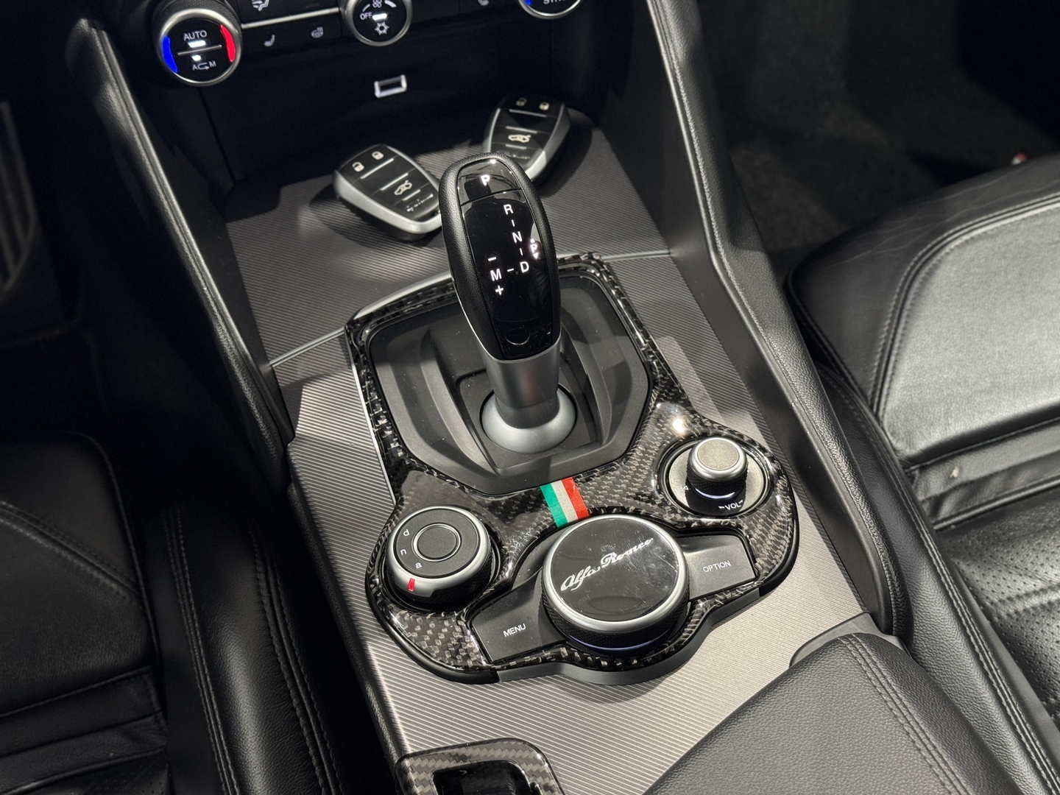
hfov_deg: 39.7
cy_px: 398
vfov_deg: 30.3
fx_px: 1470
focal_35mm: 48
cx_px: 530
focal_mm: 6.76
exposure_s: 1/40
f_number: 1.78
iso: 320
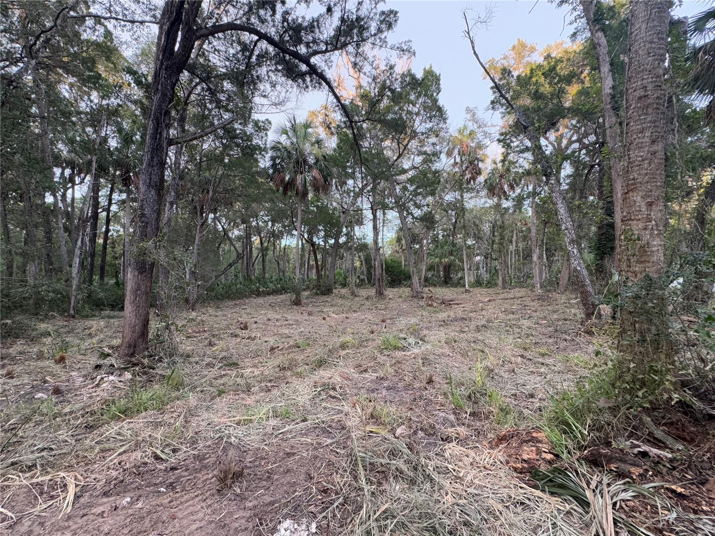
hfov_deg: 102.1
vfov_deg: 85.7
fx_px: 289
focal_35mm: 14
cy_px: 268
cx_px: 358
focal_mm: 2.22
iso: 160
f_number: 2.2
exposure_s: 1/99
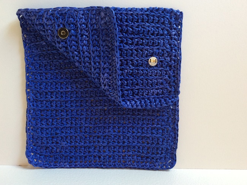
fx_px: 228
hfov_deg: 56.9
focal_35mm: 32
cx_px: 124
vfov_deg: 44.0
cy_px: 92
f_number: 2.4
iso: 80
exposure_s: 1/25
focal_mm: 3.3
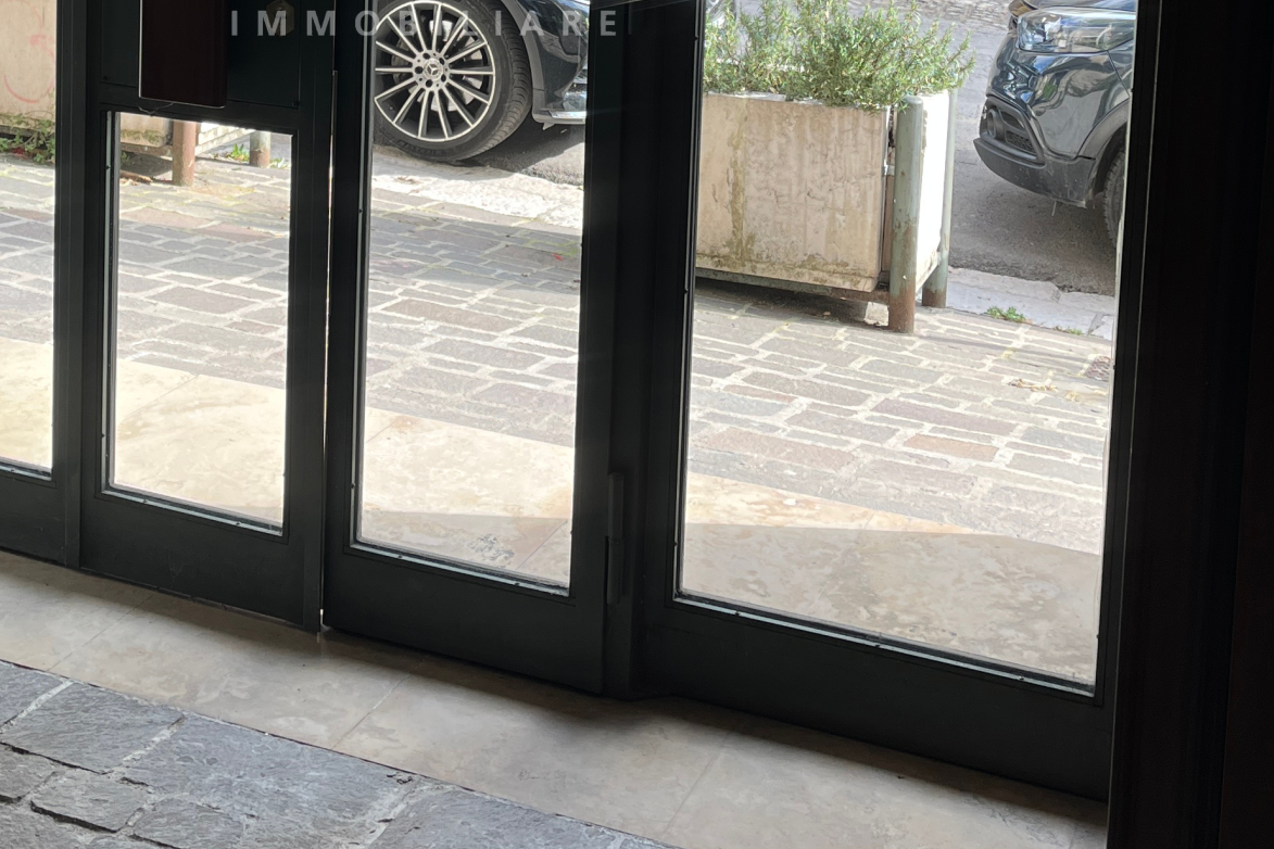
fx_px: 2088
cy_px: -103
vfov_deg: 21.7
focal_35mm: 59
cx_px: 424
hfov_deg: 33.6
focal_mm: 5.1
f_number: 1.6
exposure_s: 1/147
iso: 32
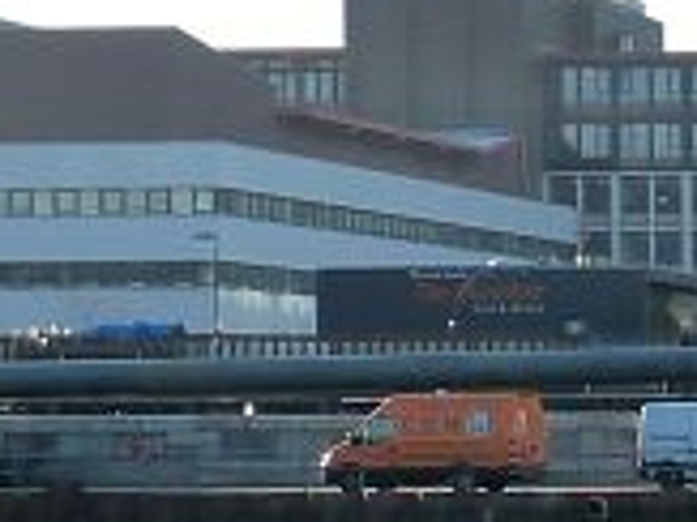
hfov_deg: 10.4
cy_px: 430
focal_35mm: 157
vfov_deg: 9.4
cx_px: 1809
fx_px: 3159
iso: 125
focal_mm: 4.1
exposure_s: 1/200
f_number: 4
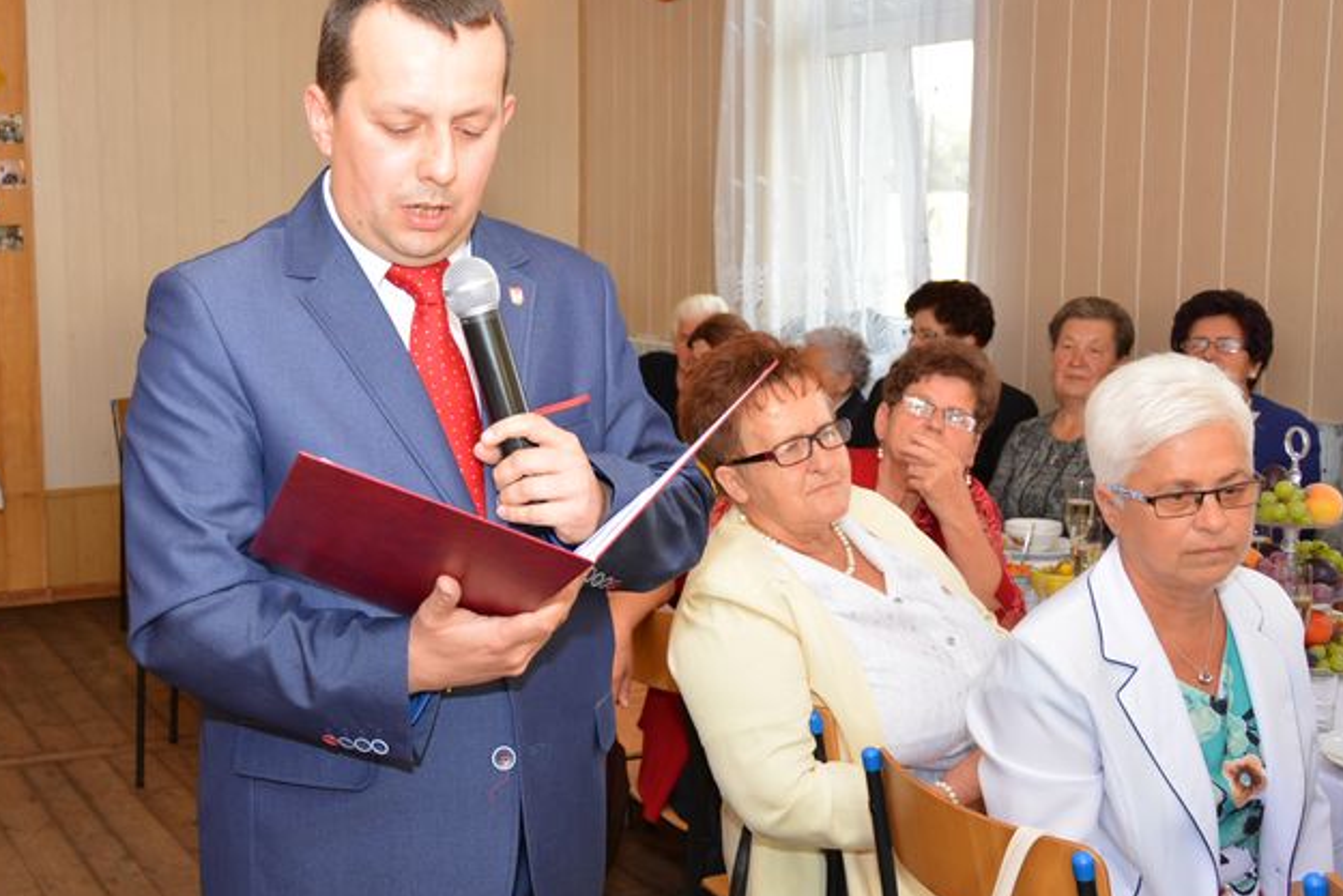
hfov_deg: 39.8
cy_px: 460
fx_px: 1828
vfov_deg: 27.5
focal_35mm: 49
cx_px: 438
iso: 400
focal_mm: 24
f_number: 4
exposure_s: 1/60
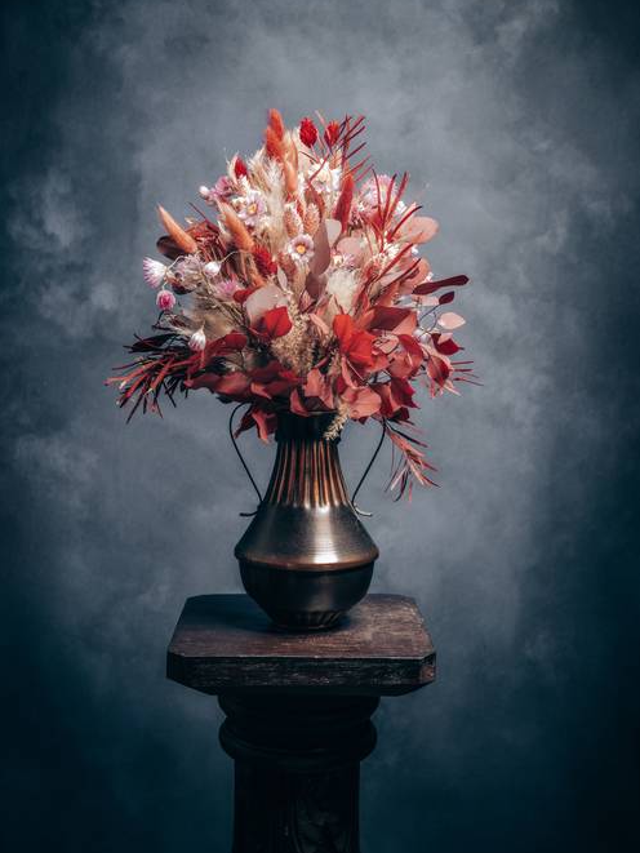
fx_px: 1183
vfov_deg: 39.6
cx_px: 321
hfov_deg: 30.3
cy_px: 406
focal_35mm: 48
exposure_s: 1
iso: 100
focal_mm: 44
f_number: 9
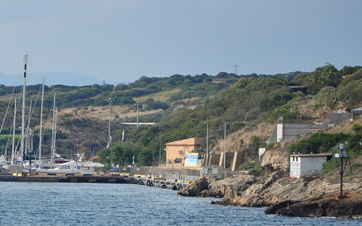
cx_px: -37
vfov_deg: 3.9
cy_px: 136
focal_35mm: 336
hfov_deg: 6.2
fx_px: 3315
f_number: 8
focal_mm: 98
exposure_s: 1/1000
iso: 400
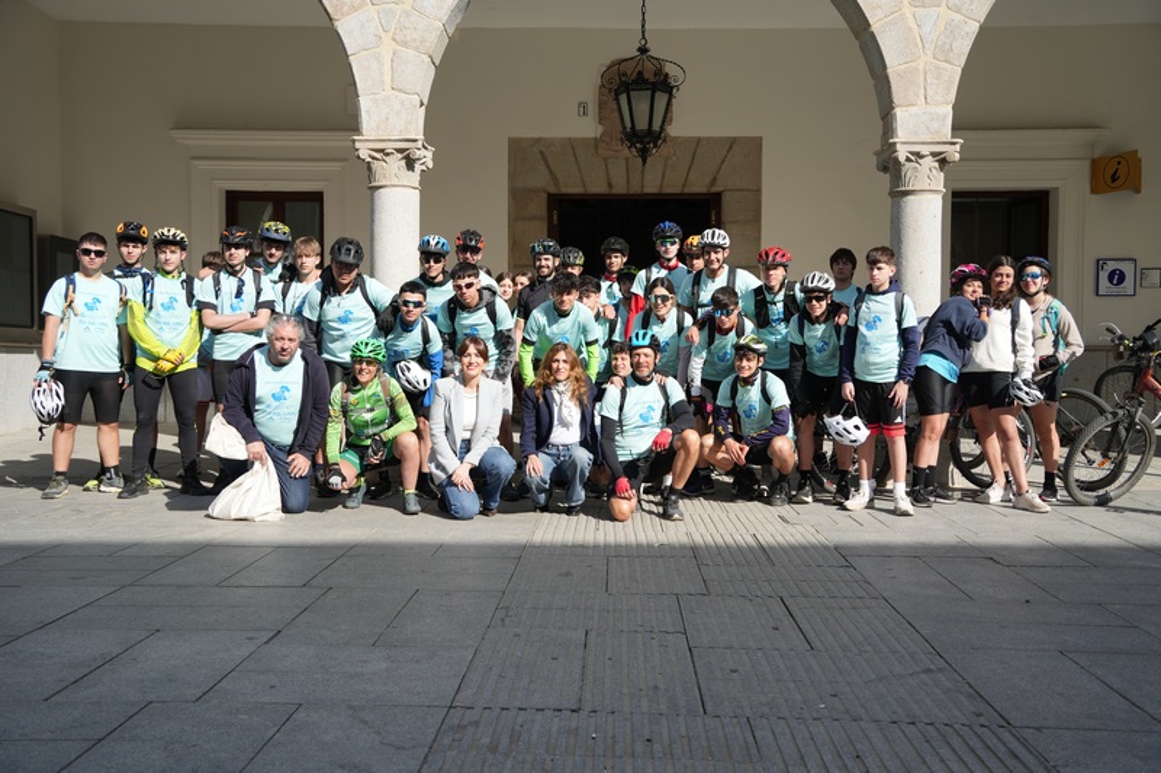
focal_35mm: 36
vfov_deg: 36.9
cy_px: 386
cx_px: 580
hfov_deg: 53.1
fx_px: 1161
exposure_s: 1/640
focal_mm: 36
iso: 100
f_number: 4.5
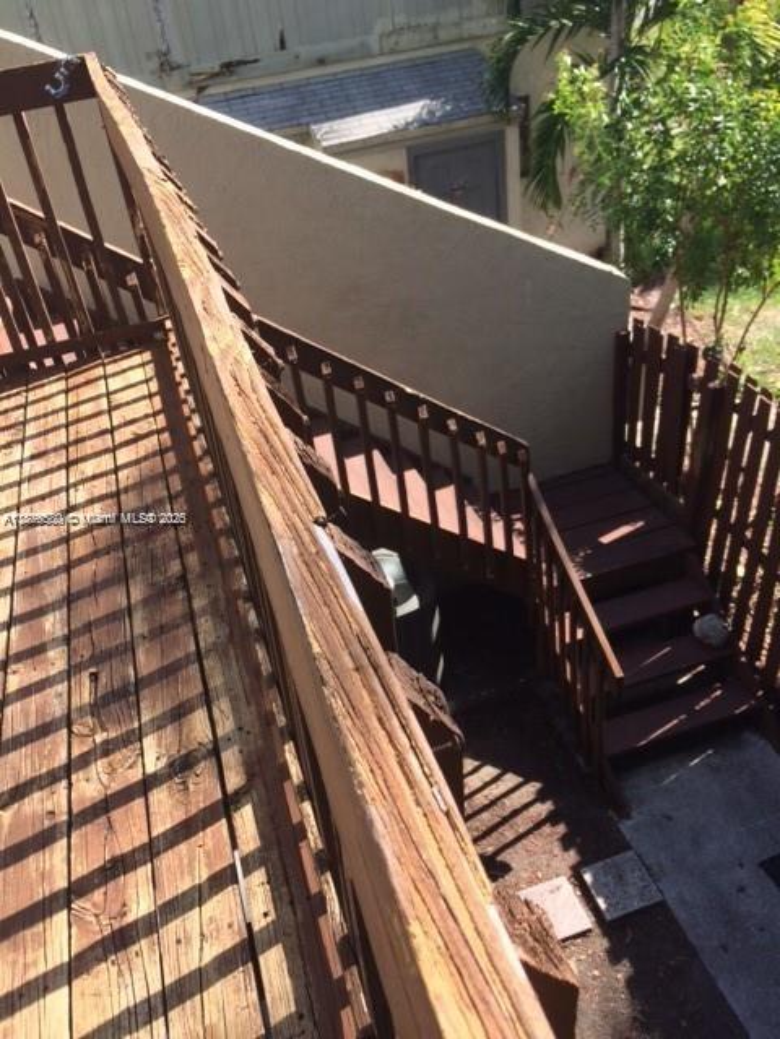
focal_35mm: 29
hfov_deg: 48.2
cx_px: 390
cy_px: 520
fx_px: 871
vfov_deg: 61.7
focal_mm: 4.15
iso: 32
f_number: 2.2
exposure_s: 1/570
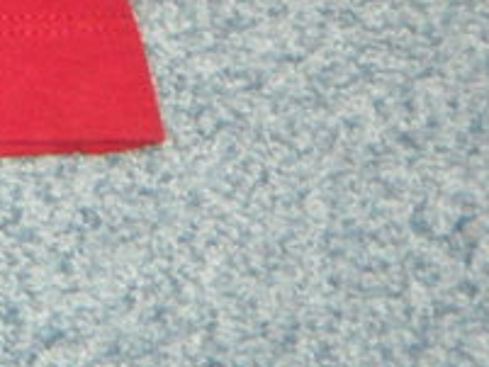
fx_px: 2247
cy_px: -639
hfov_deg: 10.5
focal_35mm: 159
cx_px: -731
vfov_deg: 8.2
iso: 100
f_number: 8.2
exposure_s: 1/10
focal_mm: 4.1
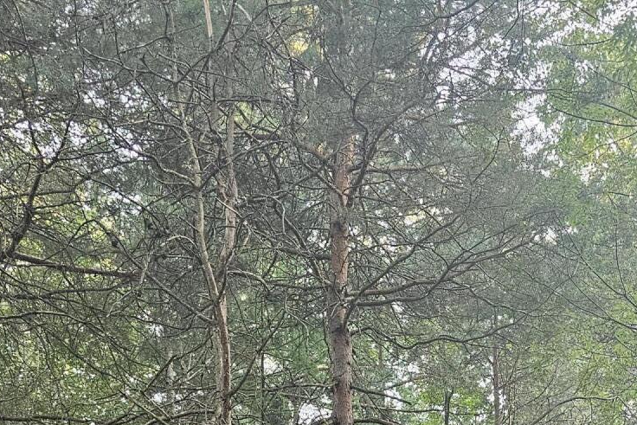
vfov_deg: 16.3
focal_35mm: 65
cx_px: 487
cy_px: 837
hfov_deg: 30.4
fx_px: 1150
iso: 250
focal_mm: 6.3
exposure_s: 1/120
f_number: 1.7
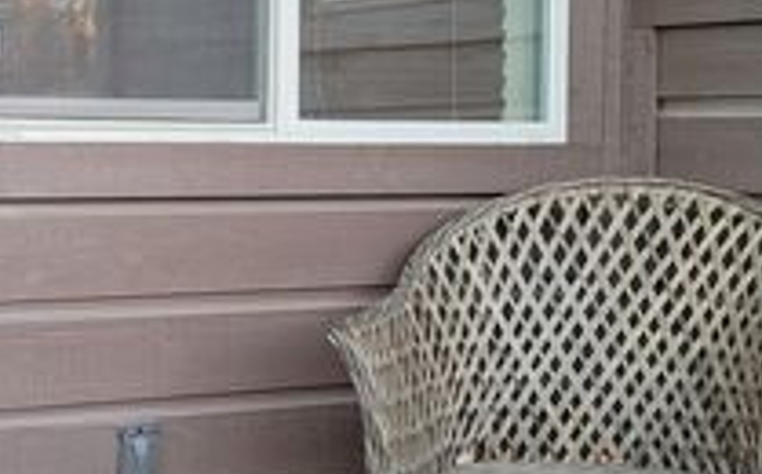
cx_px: 149
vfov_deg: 14.8
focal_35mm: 88
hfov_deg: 23.2
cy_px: 160
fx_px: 1825
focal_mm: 5.4
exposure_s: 1/60
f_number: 1.8
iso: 160
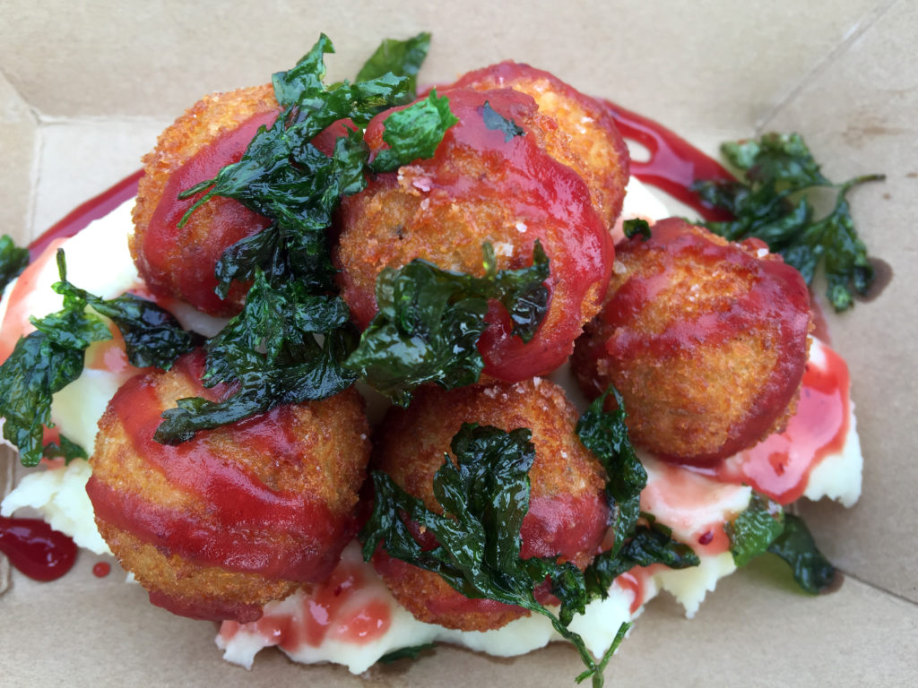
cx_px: 459
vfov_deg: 48.2
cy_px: 344
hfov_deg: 61.7
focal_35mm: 29
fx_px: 769
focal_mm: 4.15
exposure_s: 1/121
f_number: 2.2
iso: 32
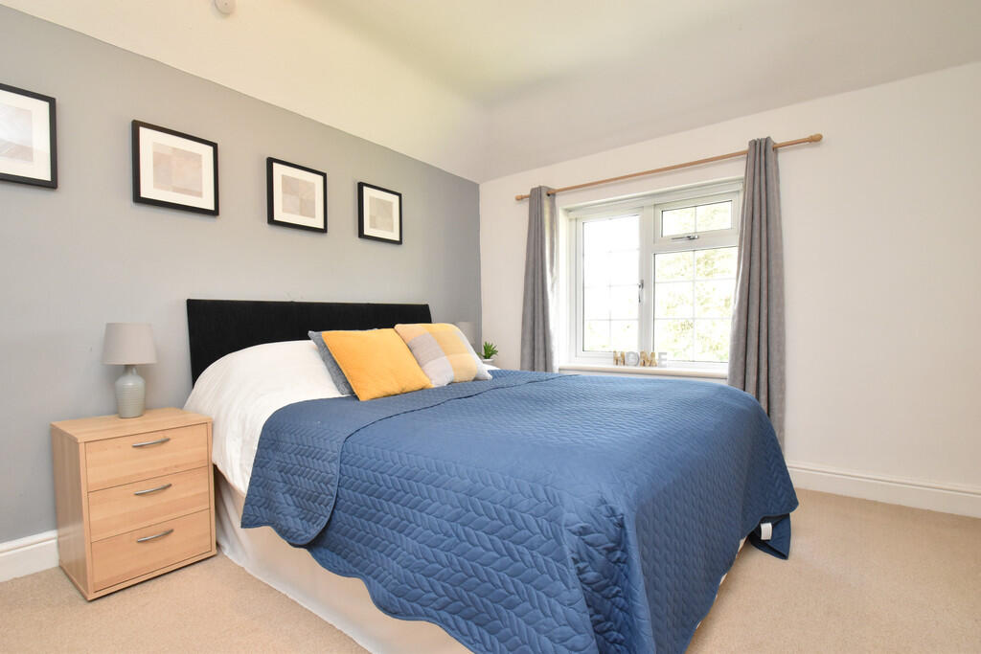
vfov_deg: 72.1
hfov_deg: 95.0
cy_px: 327
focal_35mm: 16
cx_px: 490
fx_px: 450
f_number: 9
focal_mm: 11
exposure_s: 1/60
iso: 1600
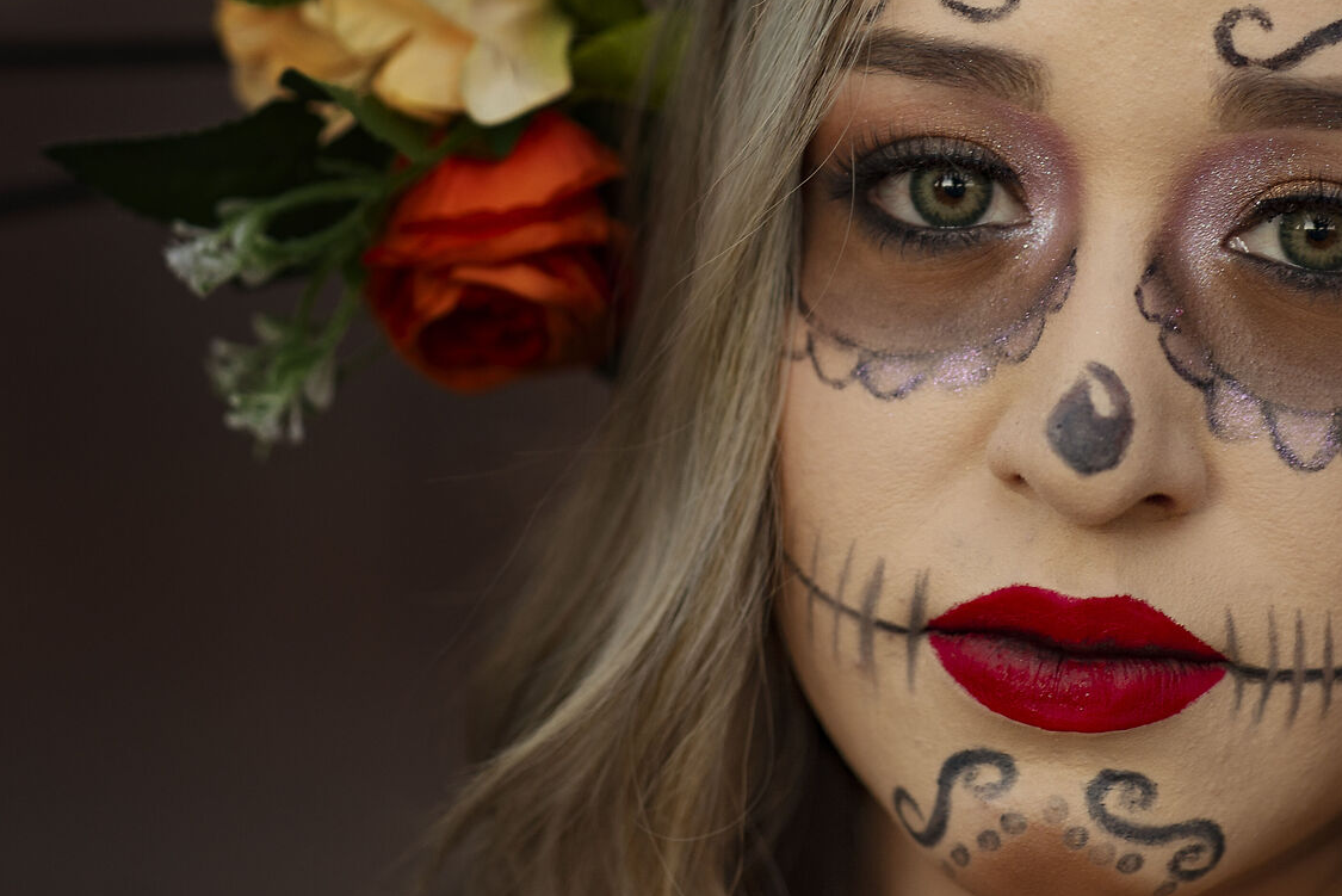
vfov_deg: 4.8
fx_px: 10740
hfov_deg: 7.1
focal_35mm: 288
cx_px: 896
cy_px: 185
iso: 200
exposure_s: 1/160
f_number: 2
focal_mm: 135
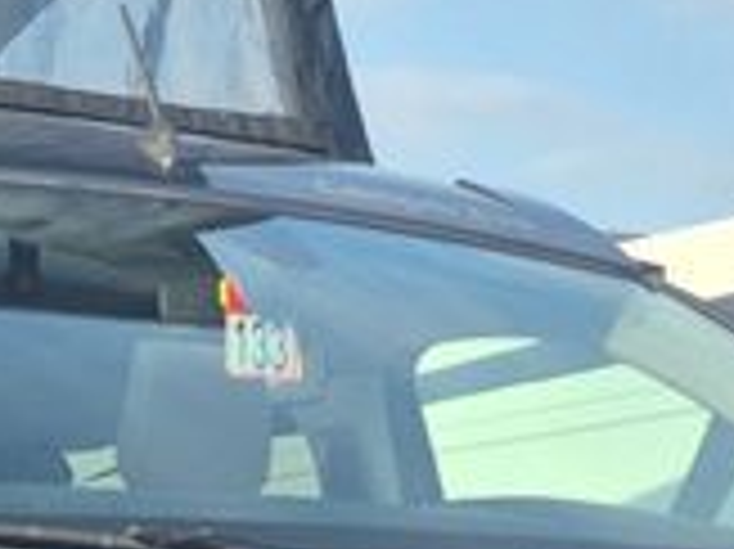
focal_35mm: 181
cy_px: 616
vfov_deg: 8.1
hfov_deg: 10.8
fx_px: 3835
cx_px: -99
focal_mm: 5.4
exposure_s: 1/672
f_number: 1.8
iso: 25
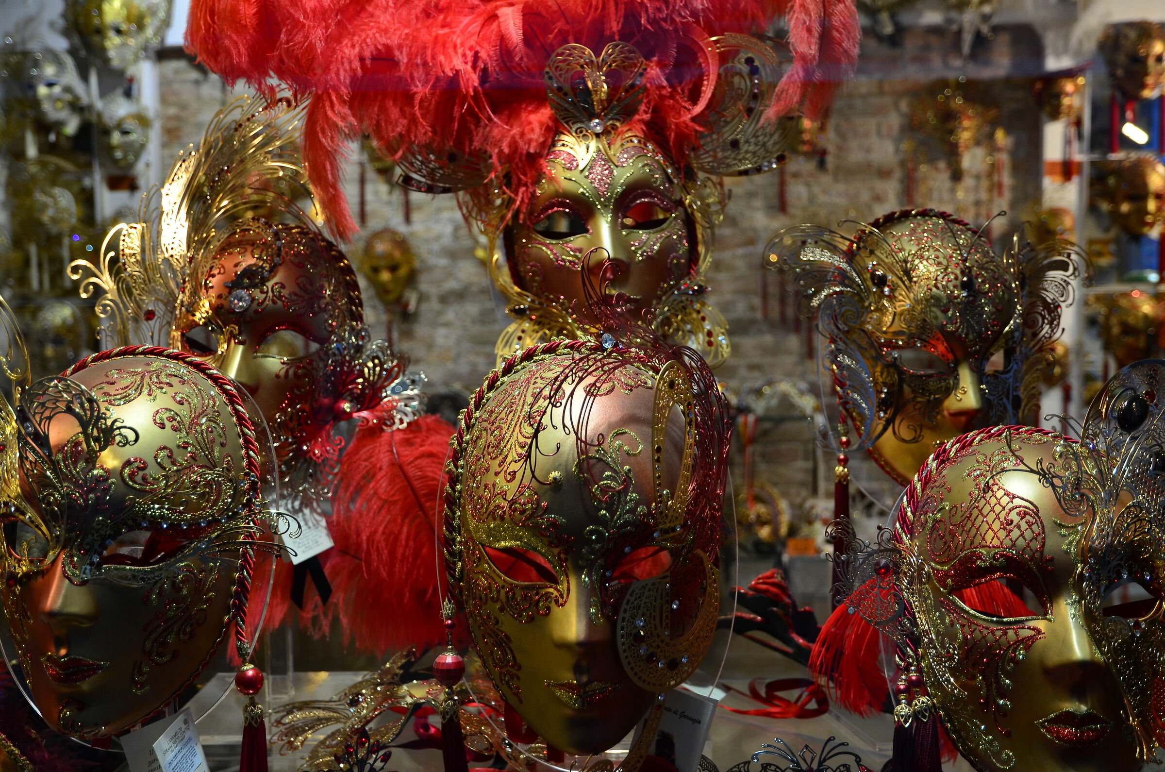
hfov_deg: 46.5
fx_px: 1356
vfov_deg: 31.8
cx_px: 582
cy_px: 386
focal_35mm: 42
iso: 400
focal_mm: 28
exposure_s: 1/50
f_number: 4.5
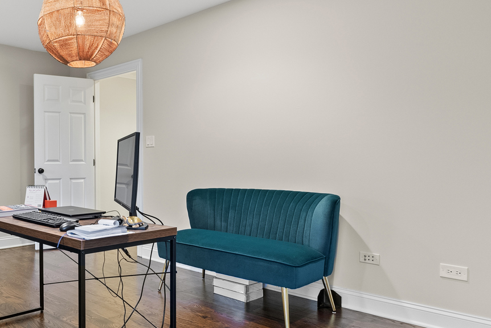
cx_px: 79
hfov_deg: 56.1
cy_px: 162
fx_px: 409
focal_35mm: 30
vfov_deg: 43.7
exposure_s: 6
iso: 640
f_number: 8
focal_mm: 16
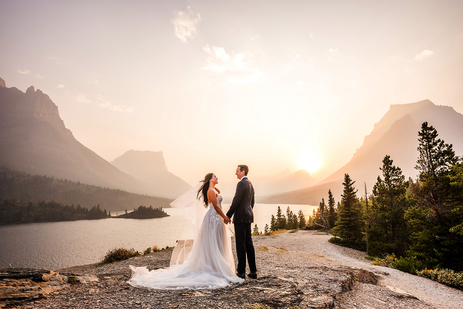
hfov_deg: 90.0
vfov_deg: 67.4
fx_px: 232
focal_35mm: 18
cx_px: 232
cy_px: 154
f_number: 5
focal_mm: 18
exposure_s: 1/400
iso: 160
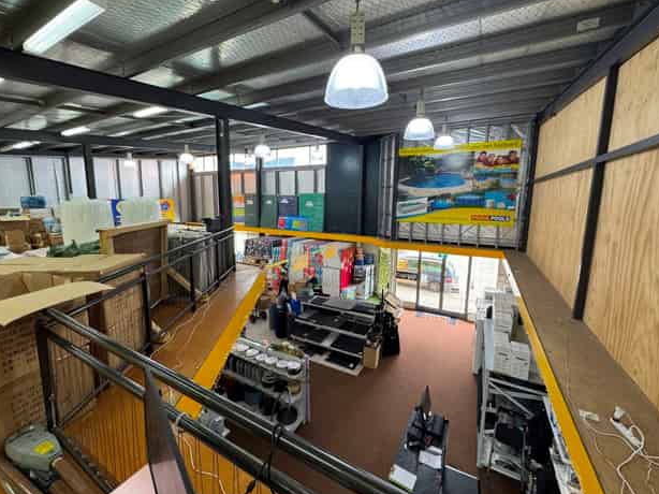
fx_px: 285
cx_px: 314
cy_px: 238
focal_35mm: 15
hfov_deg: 98.1
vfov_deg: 81.7
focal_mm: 2.22
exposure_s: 1/100
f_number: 2.2
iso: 125
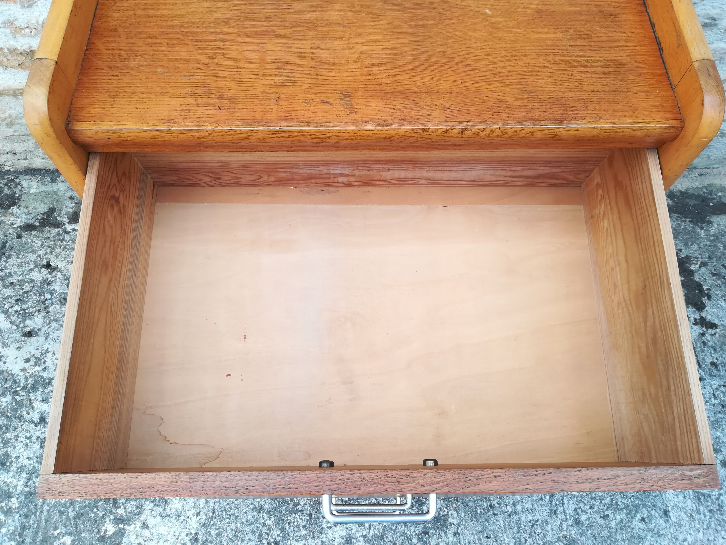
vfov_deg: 53.1
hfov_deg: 67.3
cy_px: 272
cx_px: 363
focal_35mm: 26
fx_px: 545
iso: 50
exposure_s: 1/120
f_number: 2.2
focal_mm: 3.83
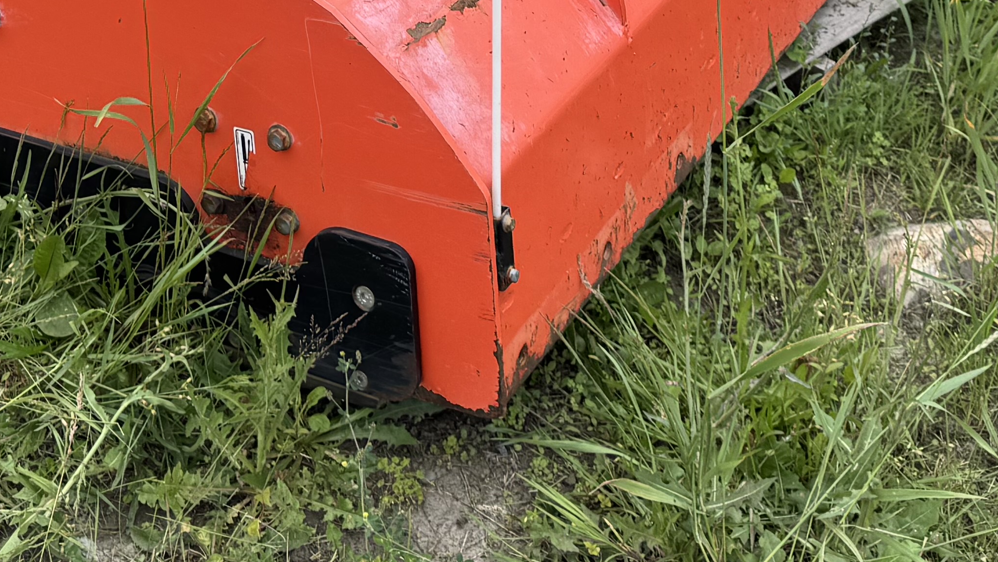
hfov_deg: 28.9
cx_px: 443
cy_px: -416
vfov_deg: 14.7
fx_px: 1932
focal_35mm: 73
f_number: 1.78
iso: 80
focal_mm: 6.76
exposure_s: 1/1112
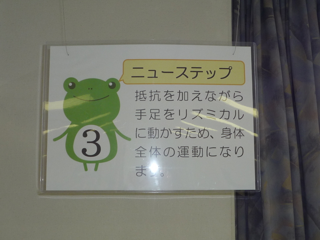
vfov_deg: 27.0
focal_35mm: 54
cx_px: 160
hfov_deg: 35.5
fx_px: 499
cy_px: 120
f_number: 3.4
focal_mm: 5.3
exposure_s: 1/30
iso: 100
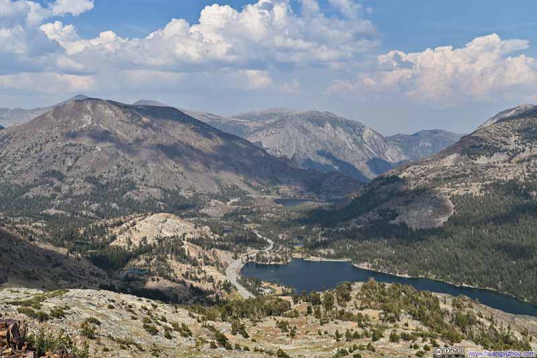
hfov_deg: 54.4
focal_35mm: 35
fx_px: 522
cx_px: 268
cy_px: 179
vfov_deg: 37.9
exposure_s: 1/1000
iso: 100
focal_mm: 35
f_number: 5.6
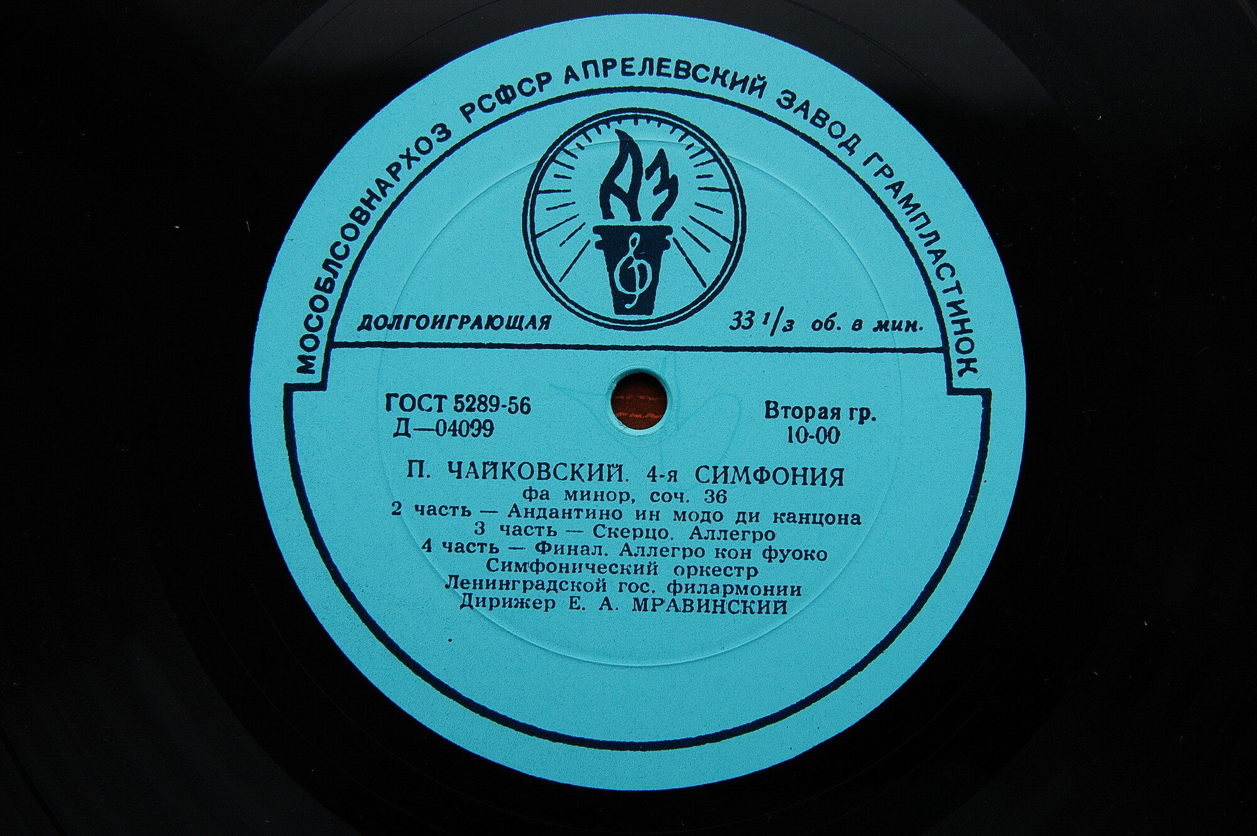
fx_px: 1832
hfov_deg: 37.9
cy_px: 418
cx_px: 628
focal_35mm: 52
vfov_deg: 25.7
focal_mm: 35
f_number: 5
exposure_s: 1/90
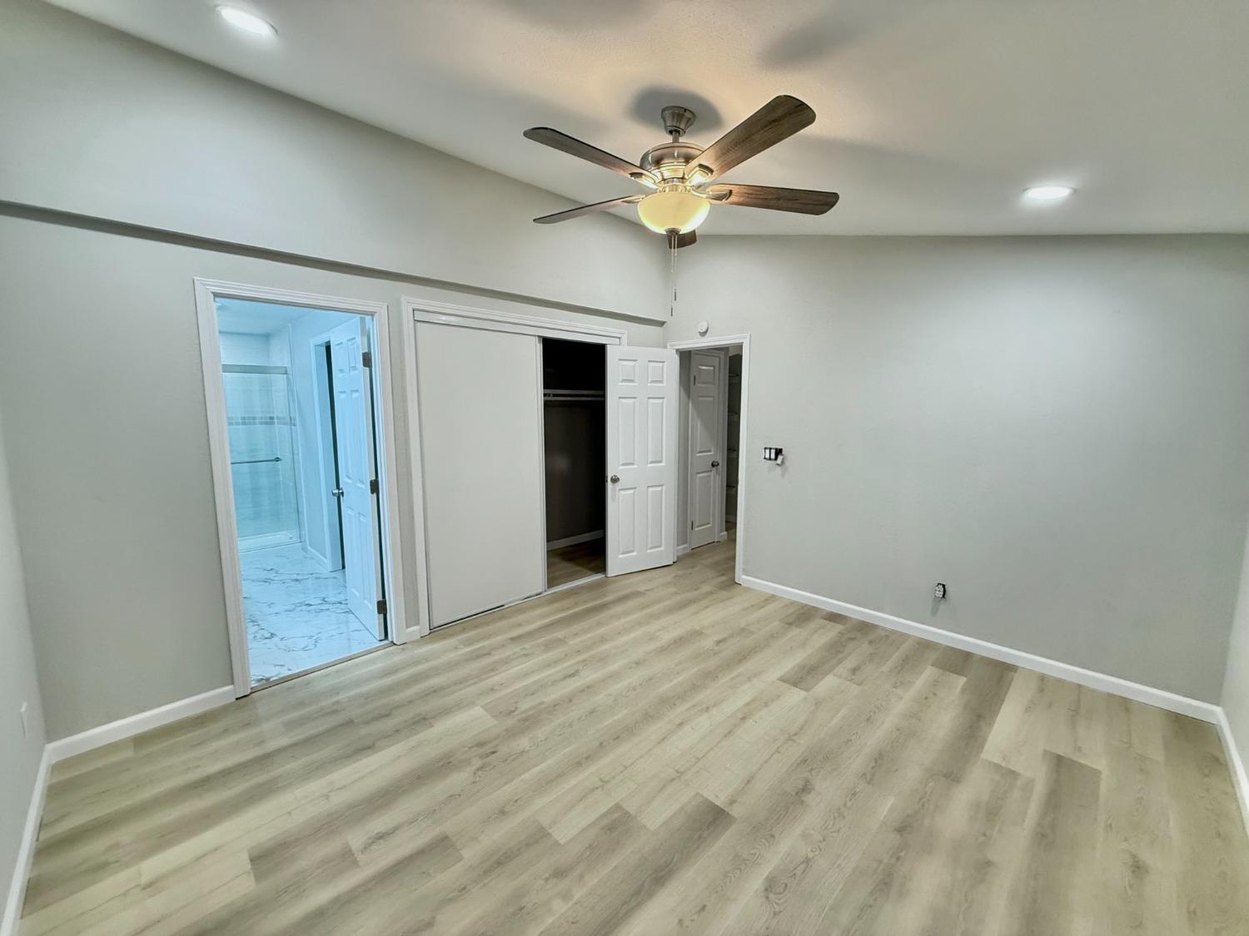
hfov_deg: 102.1
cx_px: 624
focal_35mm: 14
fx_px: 505
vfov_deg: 85.7
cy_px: 468
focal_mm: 2.22
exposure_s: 1/60
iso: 320
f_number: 2.2
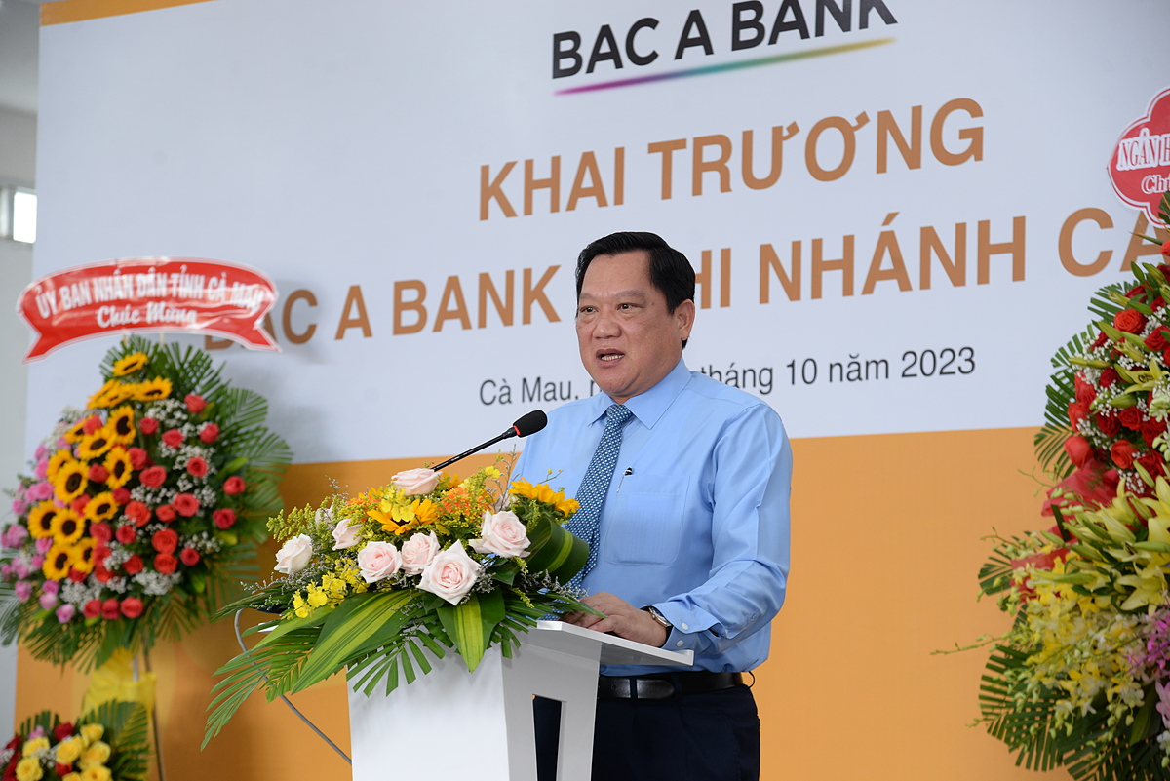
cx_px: 585
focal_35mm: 92
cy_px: 390
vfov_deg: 14.9
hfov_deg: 22.1
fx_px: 2991
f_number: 4.5
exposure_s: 1/80
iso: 800
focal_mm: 92
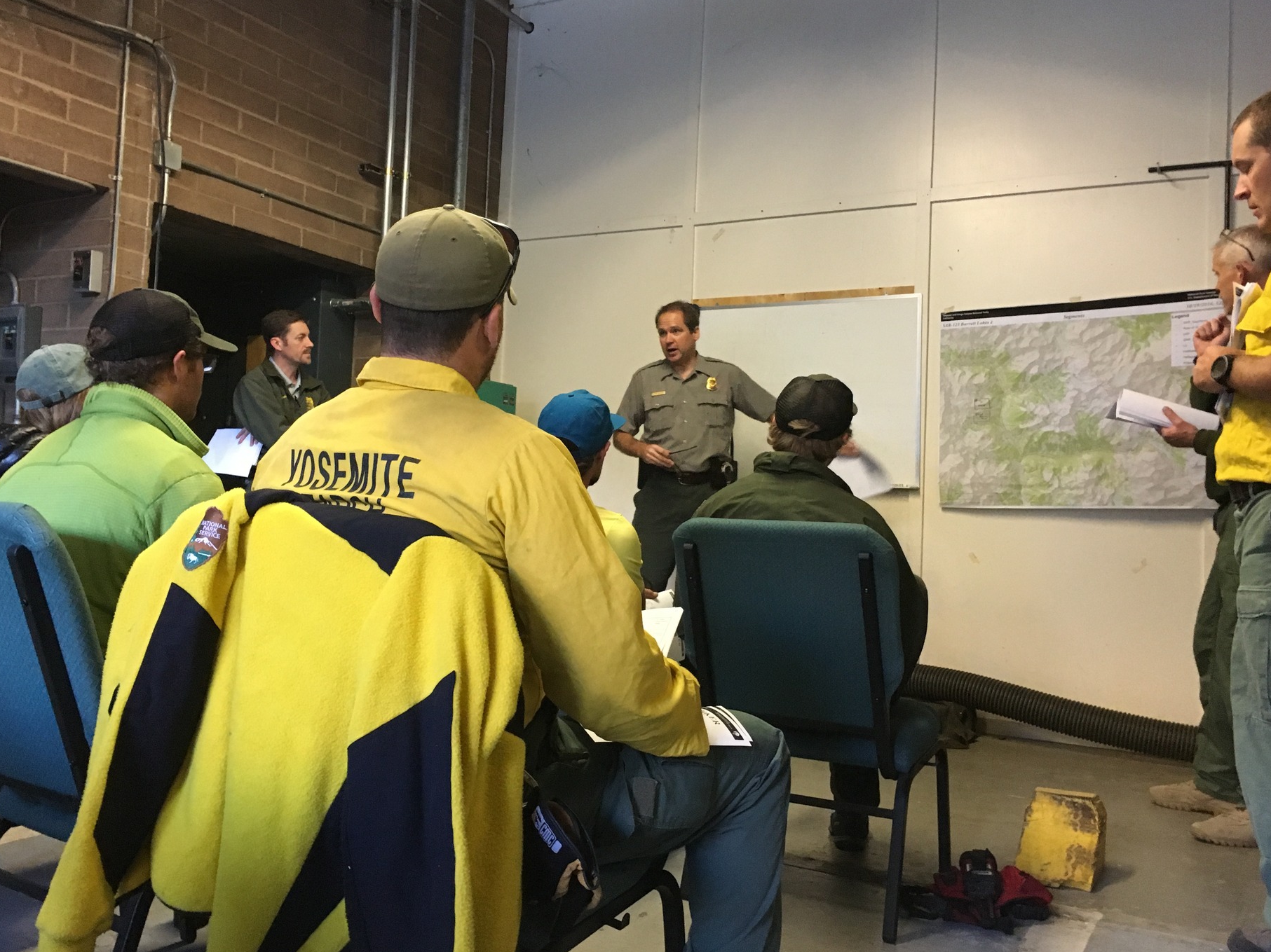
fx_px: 1175
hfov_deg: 56.8
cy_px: 443
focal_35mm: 32
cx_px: 606
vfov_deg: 44.1
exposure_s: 1/30
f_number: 2.2
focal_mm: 4.15
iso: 200
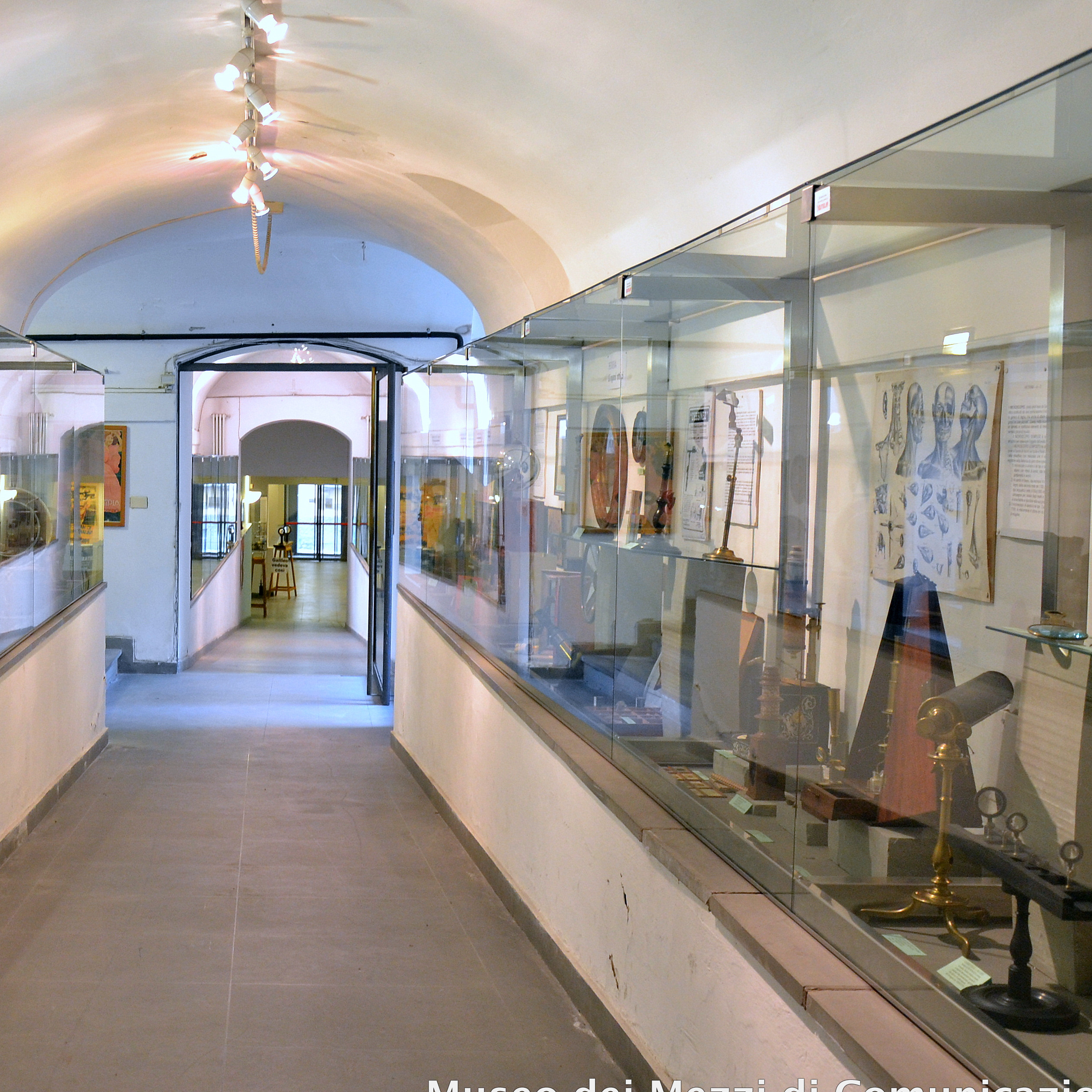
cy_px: 492
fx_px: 1499
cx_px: 190
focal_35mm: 42
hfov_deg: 38.3
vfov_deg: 40.0
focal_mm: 18
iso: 640
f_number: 3.5
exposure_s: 1/15
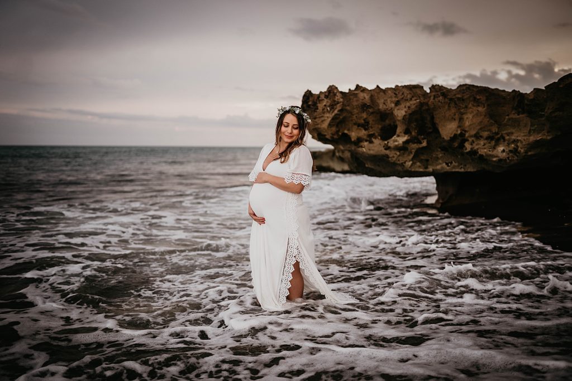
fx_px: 556
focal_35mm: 35
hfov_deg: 54.4
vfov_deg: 37.9
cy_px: 190
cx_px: 286
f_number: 1.4
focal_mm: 35
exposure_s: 1/400
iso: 320
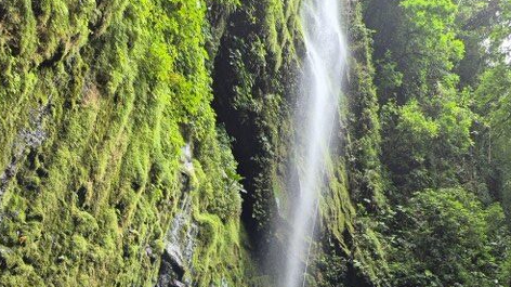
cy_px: 319
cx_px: 252
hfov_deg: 58.0
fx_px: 460
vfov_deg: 30.7
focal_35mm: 34
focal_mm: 5.4
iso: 50
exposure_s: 1/120
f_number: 1.8
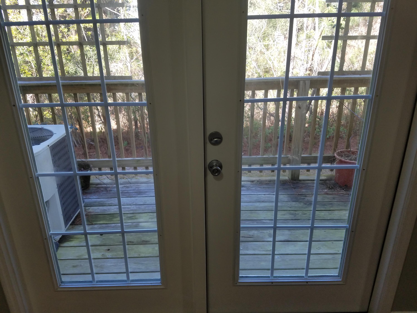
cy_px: 156
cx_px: 208
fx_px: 313
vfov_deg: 53.1
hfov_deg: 67.3
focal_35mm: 26
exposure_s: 1/150
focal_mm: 4.2
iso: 50
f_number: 1.7
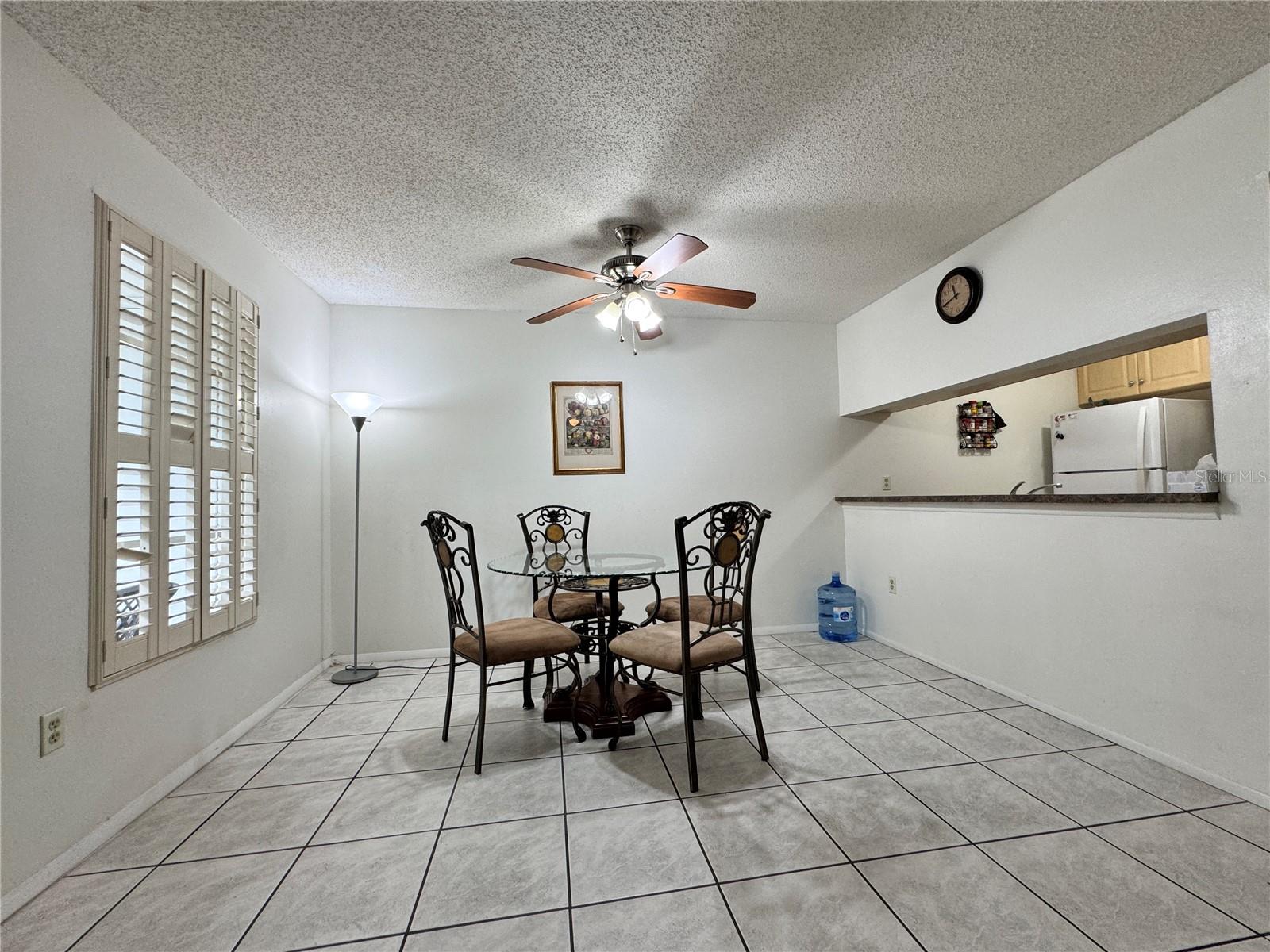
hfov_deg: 102.1
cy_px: 476
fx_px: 514
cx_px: 635
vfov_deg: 85.7
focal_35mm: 14
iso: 160
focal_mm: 2.22
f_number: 2.2
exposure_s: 1/120
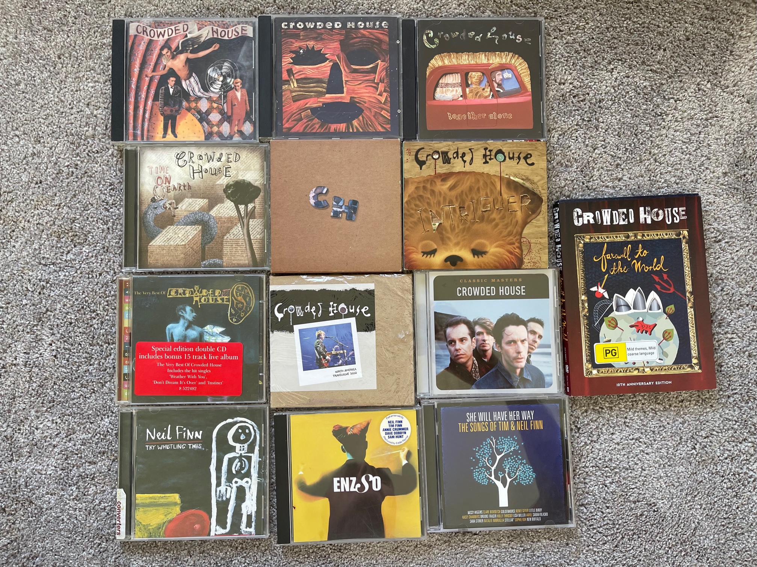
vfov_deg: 53.1
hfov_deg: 67.3
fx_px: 569
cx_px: 378
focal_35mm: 26
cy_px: 284
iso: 125
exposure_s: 1/121
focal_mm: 5.1
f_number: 1.6
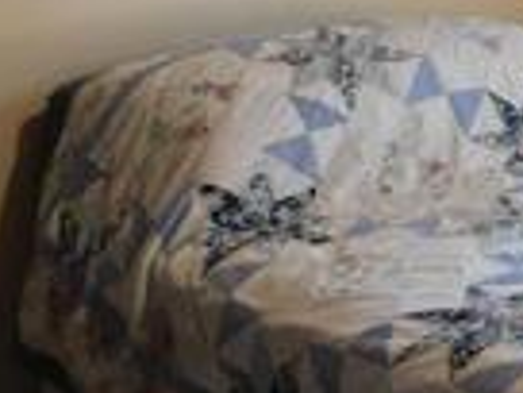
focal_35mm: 108
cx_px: 700
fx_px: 1632
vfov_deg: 13.7
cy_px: 96
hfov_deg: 17.0
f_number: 3
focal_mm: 4
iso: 400
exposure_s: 1/30
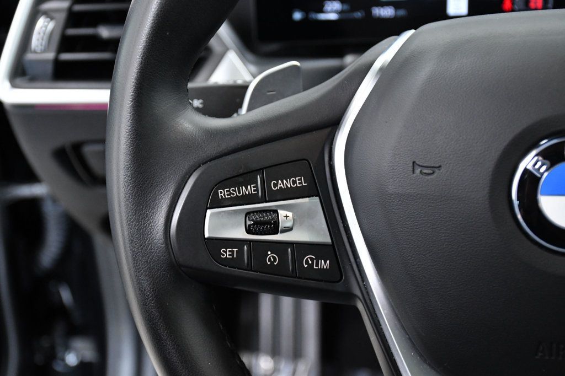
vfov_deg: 20.3
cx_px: 282
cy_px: 188
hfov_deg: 30.1
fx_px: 1051
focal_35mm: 67
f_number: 5
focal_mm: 45
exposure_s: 1/100
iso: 2500
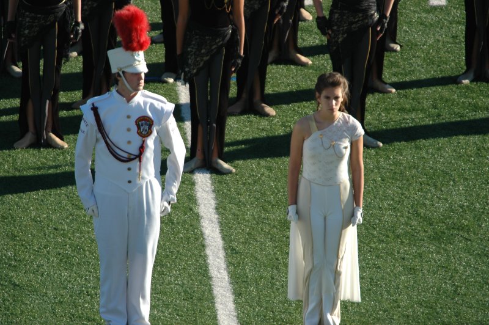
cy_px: 162
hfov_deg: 3.4
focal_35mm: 600
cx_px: 244
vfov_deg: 2.3
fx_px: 8143
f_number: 5.6
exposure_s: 1/400
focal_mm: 400
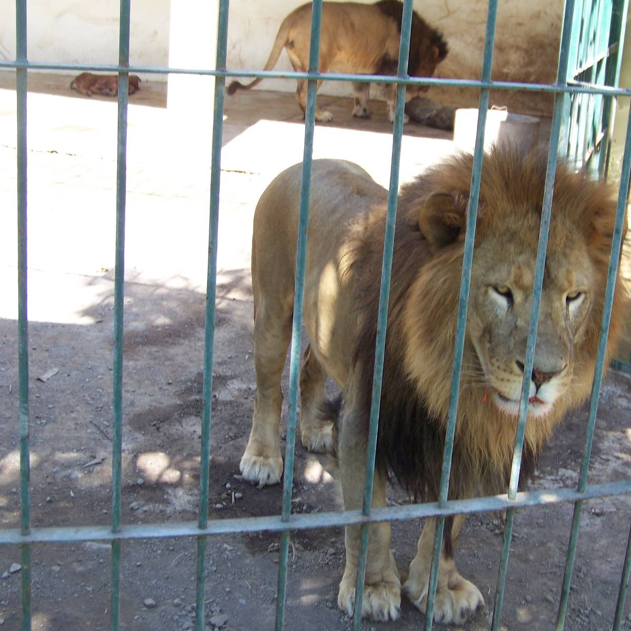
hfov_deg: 29.4
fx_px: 1196
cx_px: 397
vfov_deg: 29.6
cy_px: 316
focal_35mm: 58
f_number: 2.8
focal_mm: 7.6
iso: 64
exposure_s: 1/80
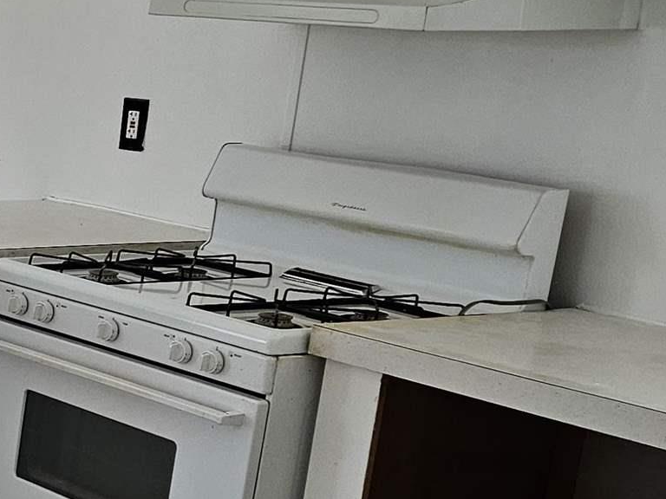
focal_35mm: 92
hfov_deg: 17.0
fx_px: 1770
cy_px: 411
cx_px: -575
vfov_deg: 15.9
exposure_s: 1/120
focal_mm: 5.4
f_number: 1.8
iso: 160
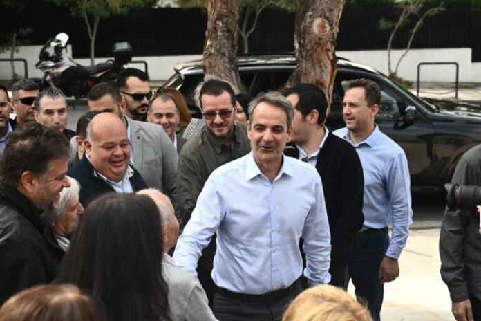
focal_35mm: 63
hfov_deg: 31.9
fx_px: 842
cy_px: 160
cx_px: 240
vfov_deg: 21.6
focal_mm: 42
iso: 320
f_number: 4
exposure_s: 1/1250
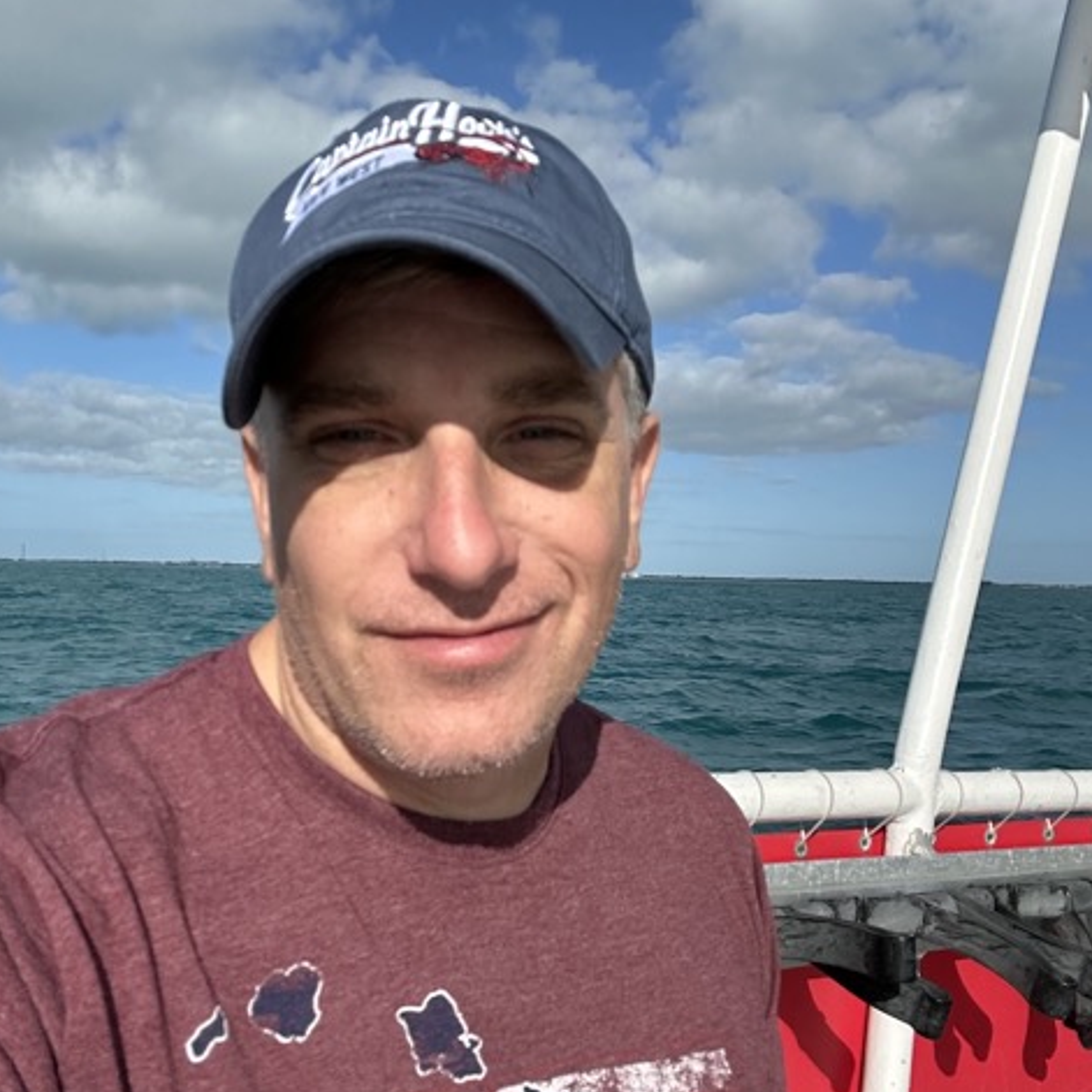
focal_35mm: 36
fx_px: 1285
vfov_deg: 46.0
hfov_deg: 46.0
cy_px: 603
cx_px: 540
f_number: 1.9
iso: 25
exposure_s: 1/2155
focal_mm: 2.69
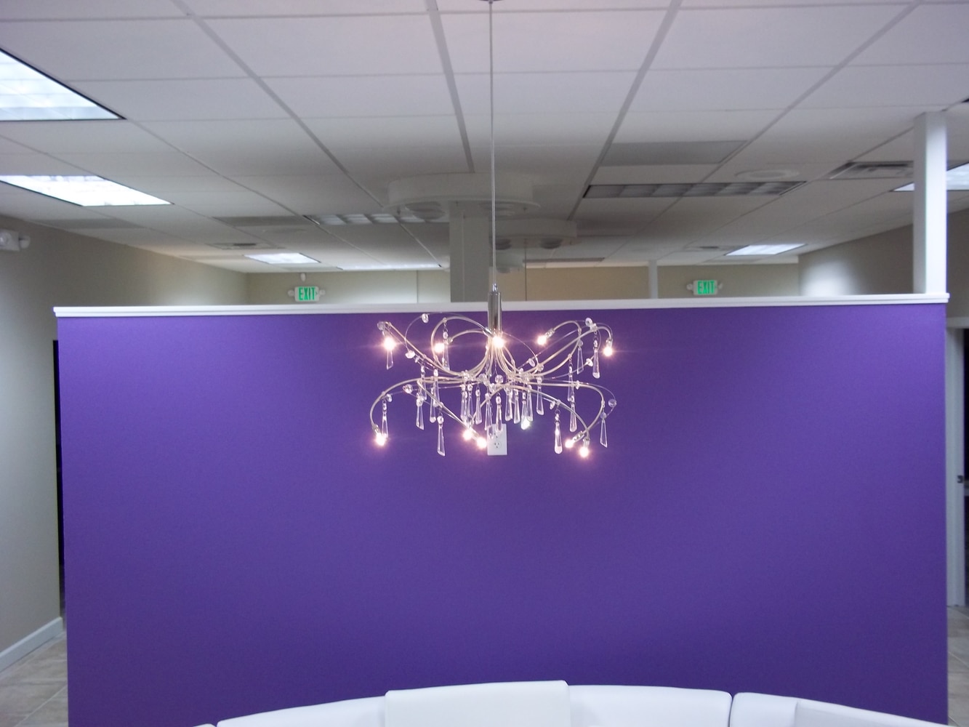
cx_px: 484
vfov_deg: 39.7
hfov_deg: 51.4
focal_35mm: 36
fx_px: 1008
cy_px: 364
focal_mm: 6.5
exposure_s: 1/25
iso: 160
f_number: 3.1
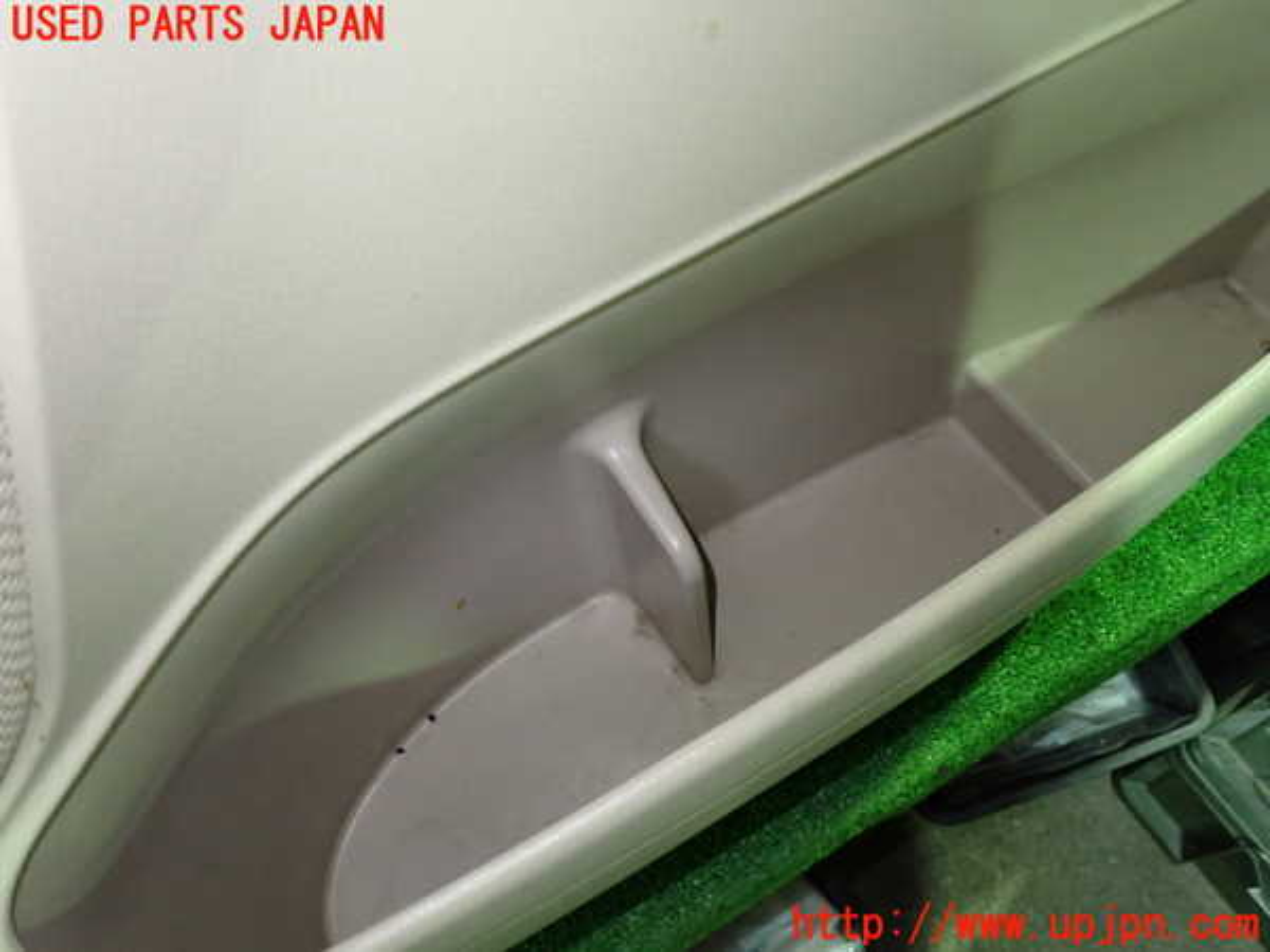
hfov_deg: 60.0
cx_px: 635
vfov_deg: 46.8
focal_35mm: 30
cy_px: 476
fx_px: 1101
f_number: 2.3
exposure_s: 1/30
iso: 640
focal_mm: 5.4
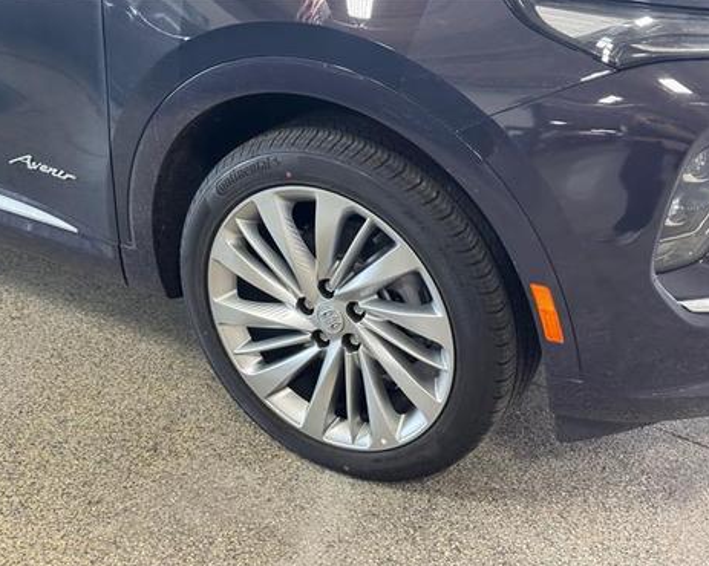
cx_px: 352
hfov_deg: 36.7
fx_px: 1070
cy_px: 283
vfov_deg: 29.7
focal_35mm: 51
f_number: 1.78
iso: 250
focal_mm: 6.76
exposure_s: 1/60
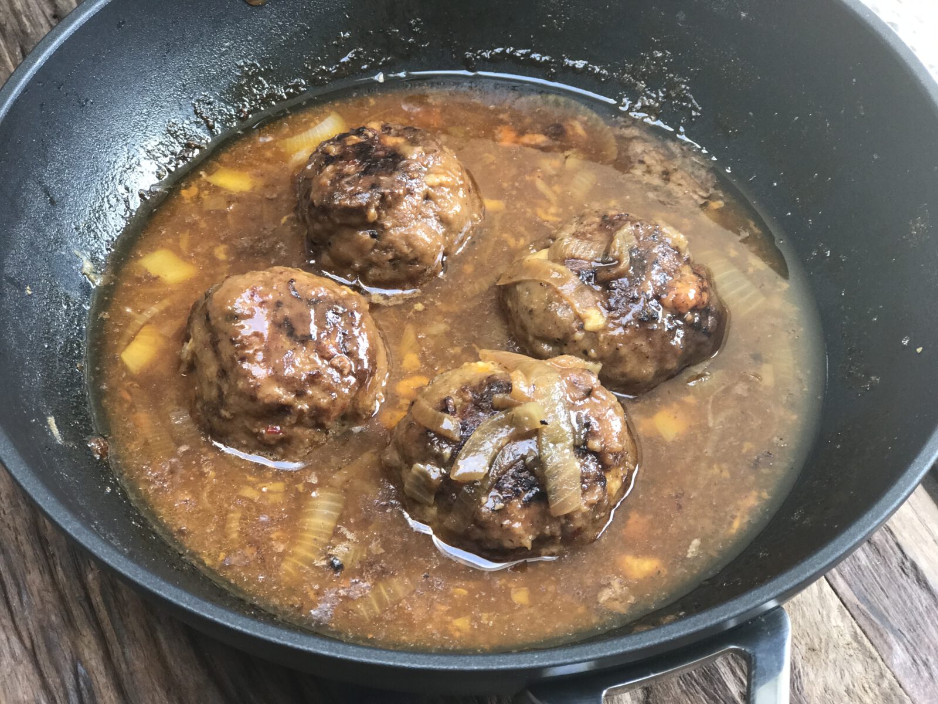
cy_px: 352
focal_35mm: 57
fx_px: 1545
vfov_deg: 25.7
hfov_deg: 33.8
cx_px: 469
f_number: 2.8
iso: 64
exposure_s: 1/50
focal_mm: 6.6
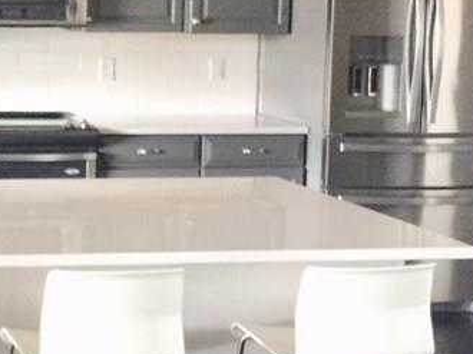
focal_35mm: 90
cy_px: 99
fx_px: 1229
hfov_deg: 20.7
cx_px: -56
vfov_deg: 16.3
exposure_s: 1/4
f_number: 2.2
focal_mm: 4.15
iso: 100
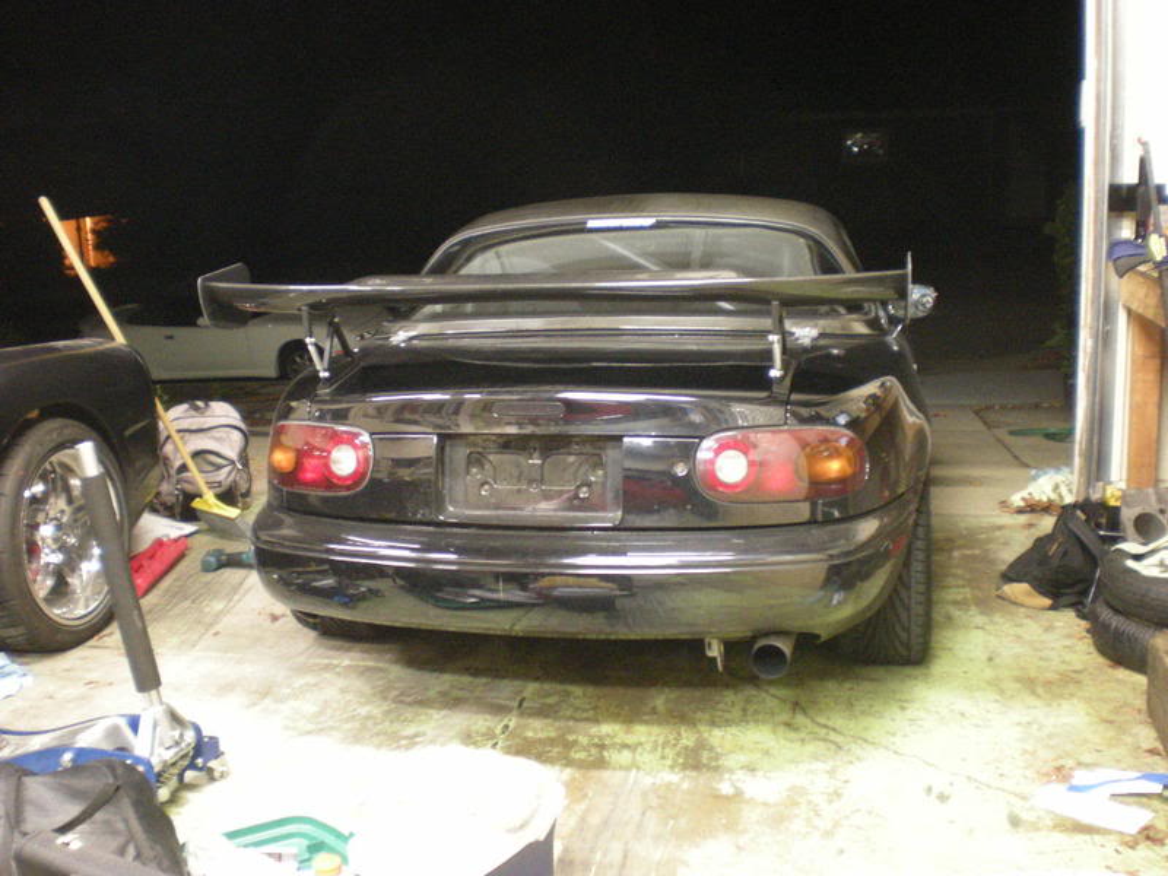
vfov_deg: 37.7
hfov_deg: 49.0
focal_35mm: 38
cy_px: 438
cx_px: 584
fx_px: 1282
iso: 400
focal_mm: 6.3
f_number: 3.1
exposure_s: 1/2.9
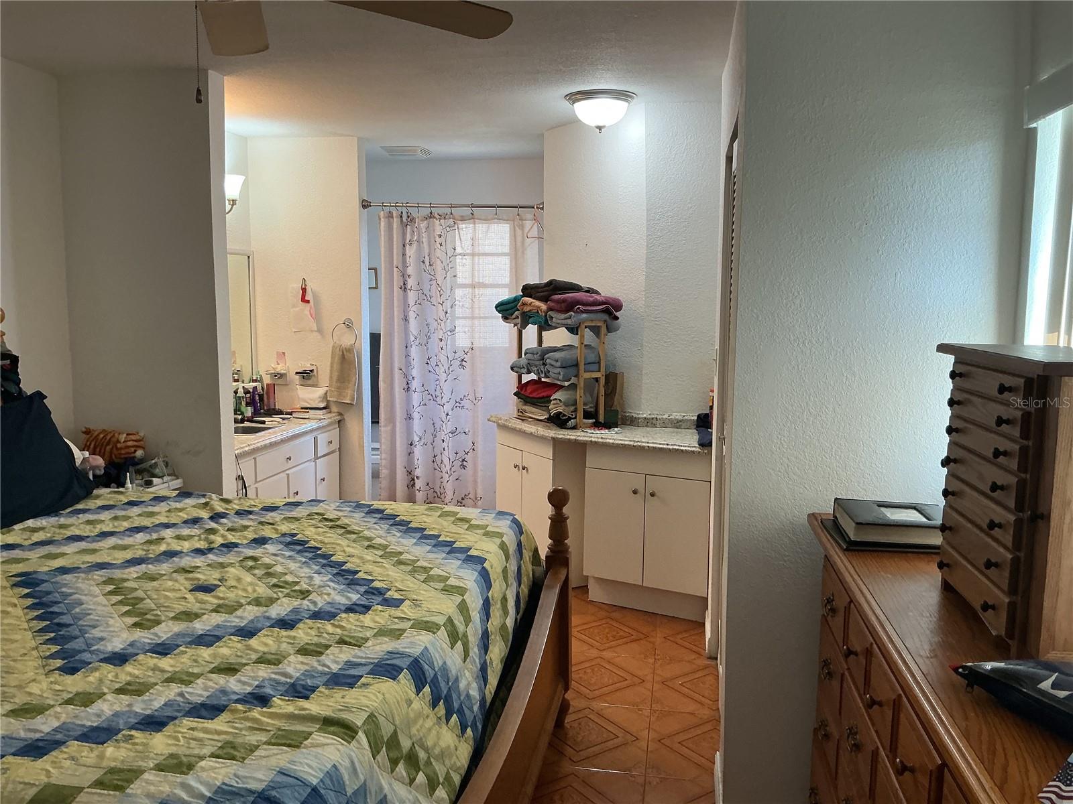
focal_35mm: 29
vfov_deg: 48.2
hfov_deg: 61.7
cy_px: 402
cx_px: 536
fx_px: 899
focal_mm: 3
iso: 64
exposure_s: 1/60
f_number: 1.8
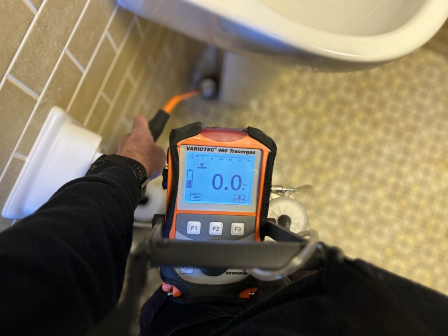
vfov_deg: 53.1
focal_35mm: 26
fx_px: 336
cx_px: 224
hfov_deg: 67.3
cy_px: 168
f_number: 1.5
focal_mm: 5.7
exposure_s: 1/50
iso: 125
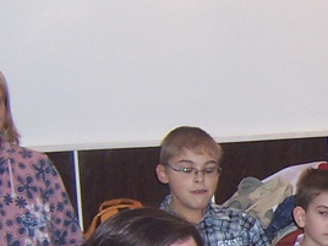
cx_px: 535
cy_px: 256
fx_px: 1194
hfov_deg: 14.3
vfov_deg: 11.6
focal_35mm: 126
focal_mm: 5.5
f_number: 2.8
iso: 140
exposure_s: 1/60
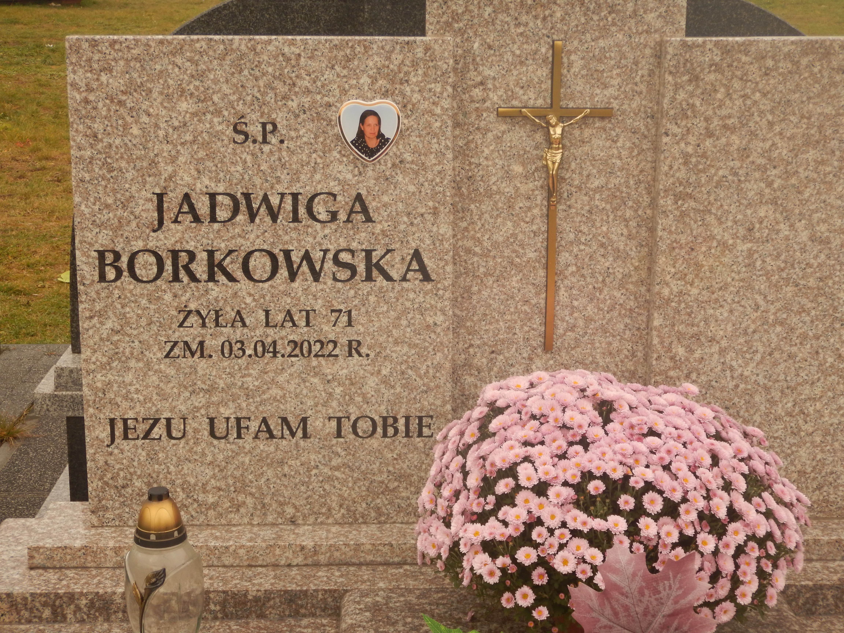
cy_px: 316
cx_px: 422
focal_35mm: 61
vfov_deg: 24.0
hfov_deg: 31.7
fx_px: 1487
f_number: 4.4
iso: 125
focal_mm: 11
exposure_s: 1/200
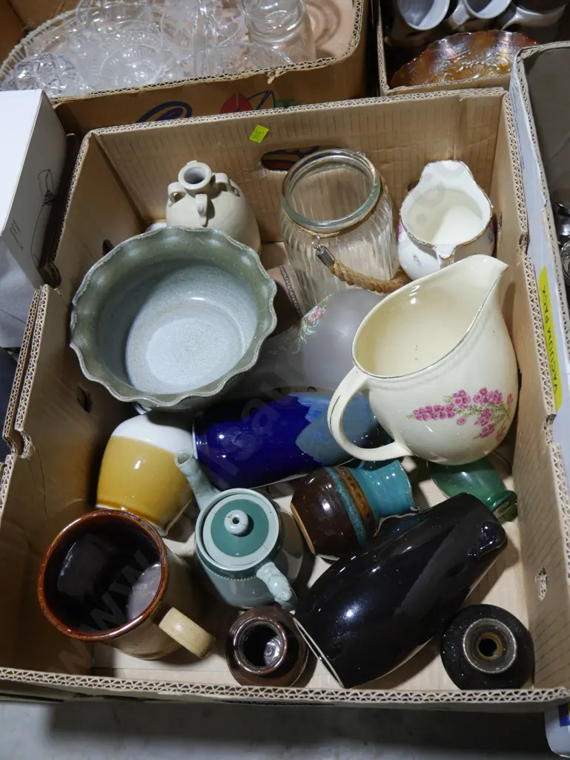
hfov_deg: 44.2
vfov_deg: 56.8
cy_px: 380
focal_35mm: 32
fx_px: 702
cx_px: 285
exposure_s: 1/80
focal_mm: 16
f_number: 3.6
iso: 200
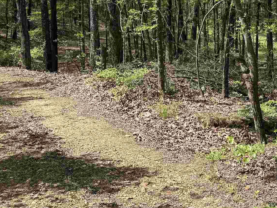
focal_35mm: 65
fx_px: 520
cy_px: 34
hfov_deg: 29.7
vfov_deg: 22.2
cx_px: 175
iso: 80
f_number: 1.78
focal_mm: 6.76
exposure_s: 1/1855
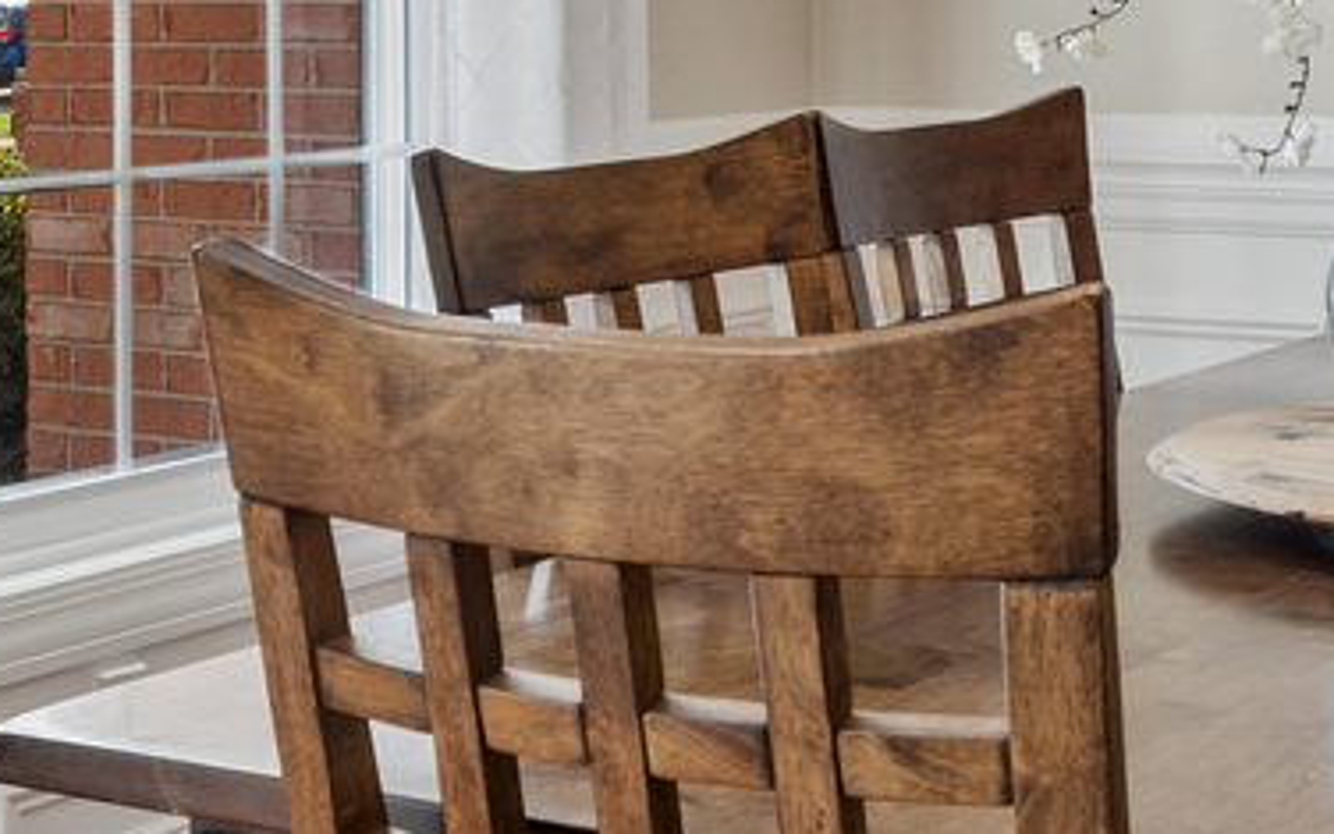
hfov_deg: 25.8
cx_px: 1008
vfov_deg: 16.2
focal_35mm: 79
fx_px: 2872
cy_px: -18
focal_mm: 12
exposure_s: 1/40
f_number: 8
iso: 320
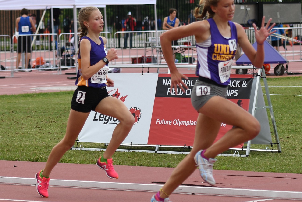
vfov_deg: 13.1
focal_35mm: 105
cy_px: 101
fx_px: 881
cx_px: 151
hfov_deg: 19.4
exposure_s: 1/1000
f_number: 2.8
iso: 180
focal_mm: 70
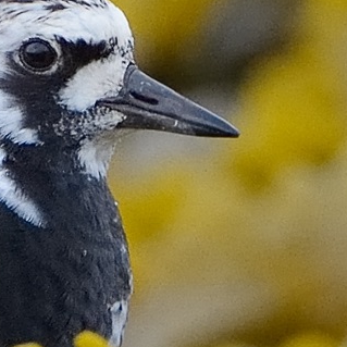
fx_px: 61685
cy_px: 137
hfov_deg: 0.3
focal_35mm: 5439
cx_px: 62
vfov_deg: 0.3
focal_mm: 850
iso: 3200
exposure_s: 1/1250
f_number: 7.1
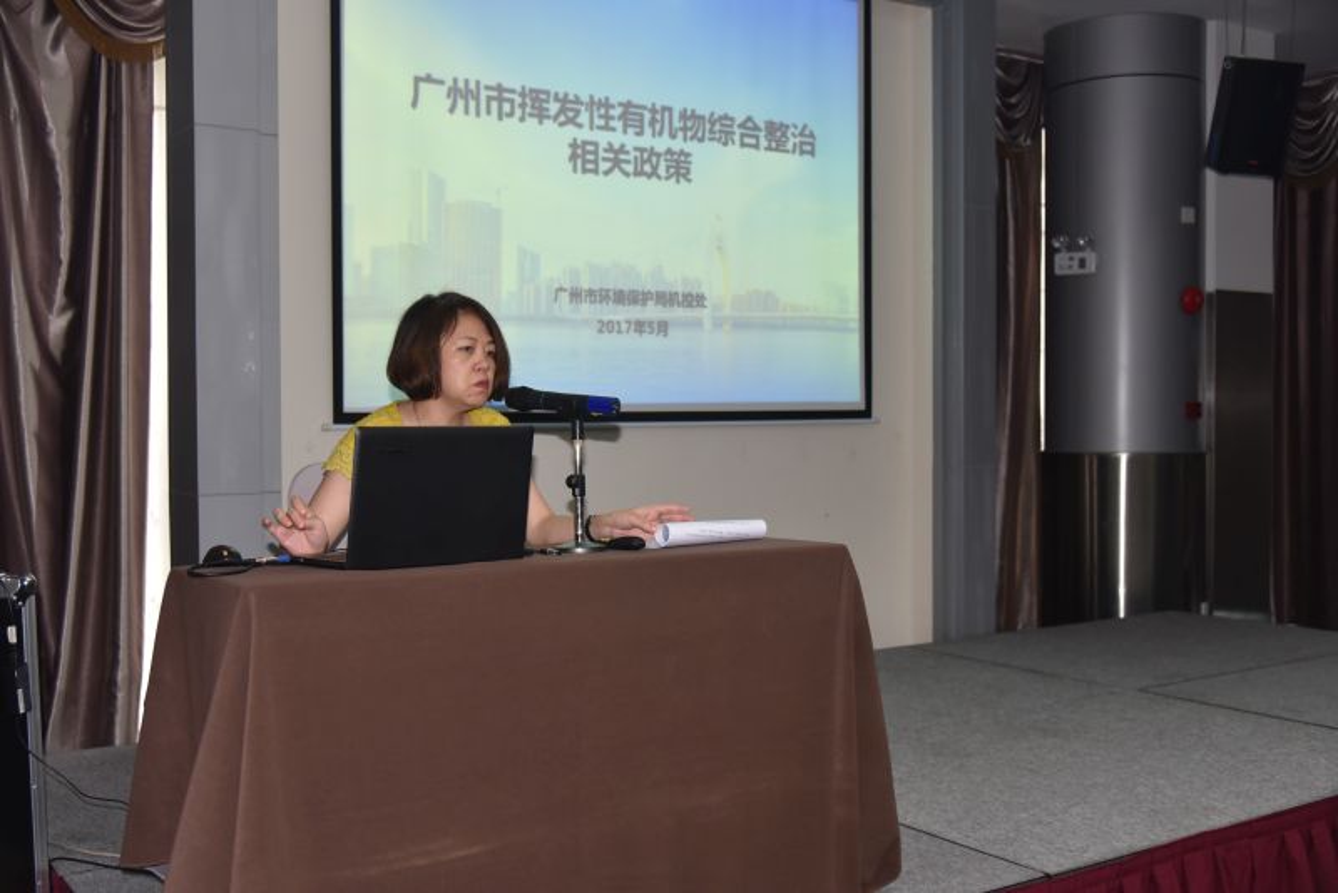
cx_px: 669
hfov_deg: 50.7
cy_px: 446
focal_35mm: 38
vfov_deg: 35.1
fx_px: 1413
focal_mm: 38
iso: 800
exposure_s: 1/80
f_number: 4.5
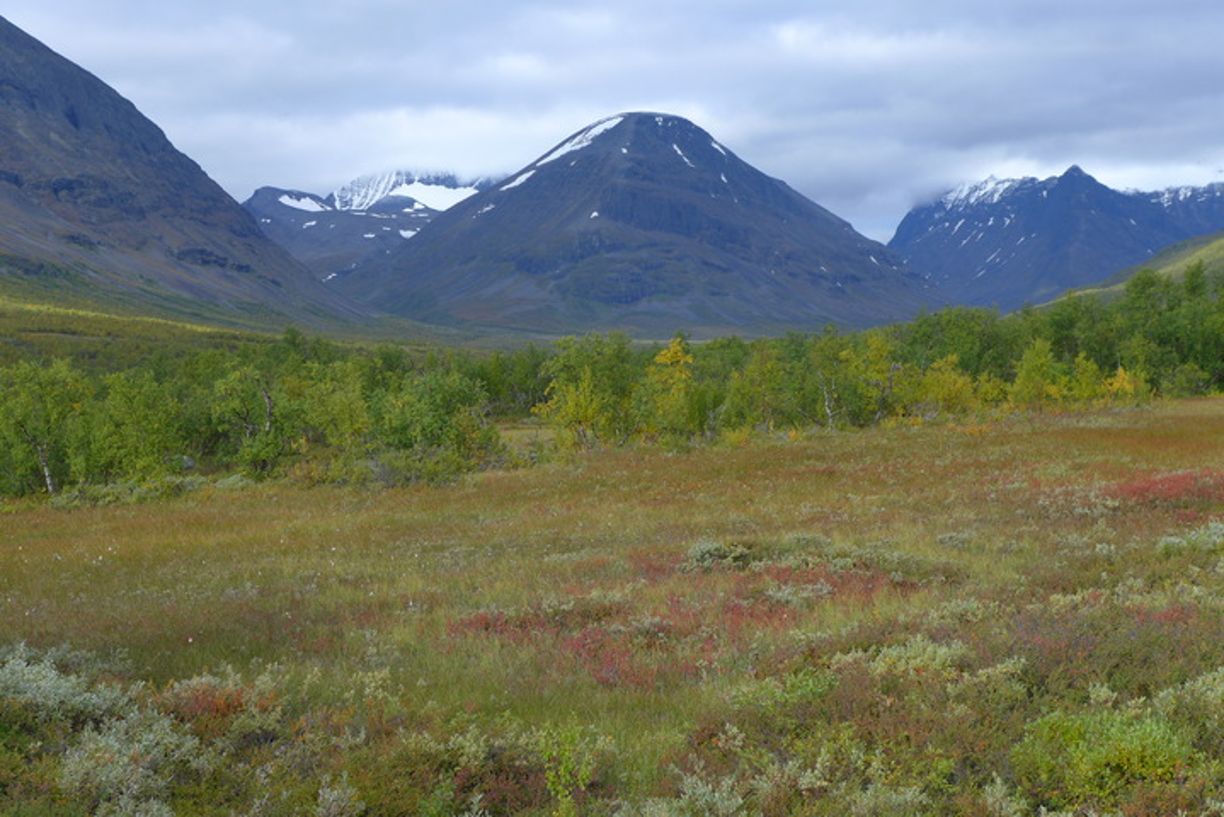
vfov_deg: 27.0
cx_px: 612
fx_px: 1701
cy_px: 408
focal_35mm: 50
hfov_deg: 39.6
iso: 80
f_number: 2.8
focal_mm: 9.8
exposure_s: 1/640
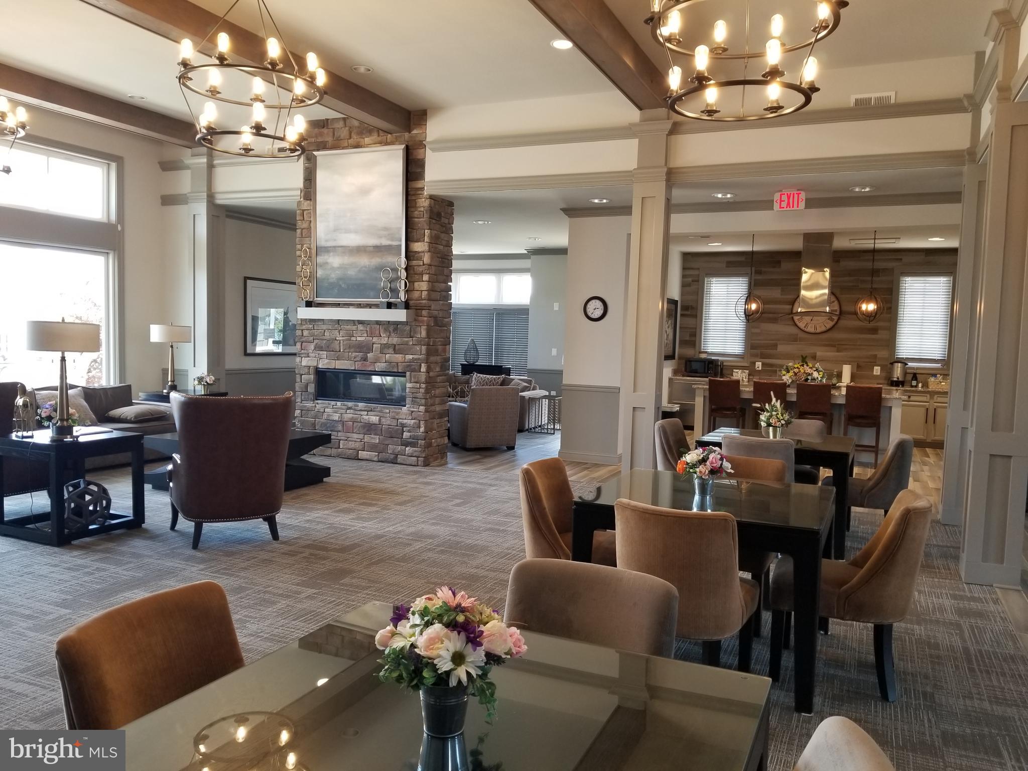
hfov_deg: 67.3
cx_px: 514
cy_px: 386
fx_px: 772
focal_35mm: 26
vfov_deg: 53.1
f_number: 1.7
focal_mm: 4.25
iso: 64
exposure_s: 1/60
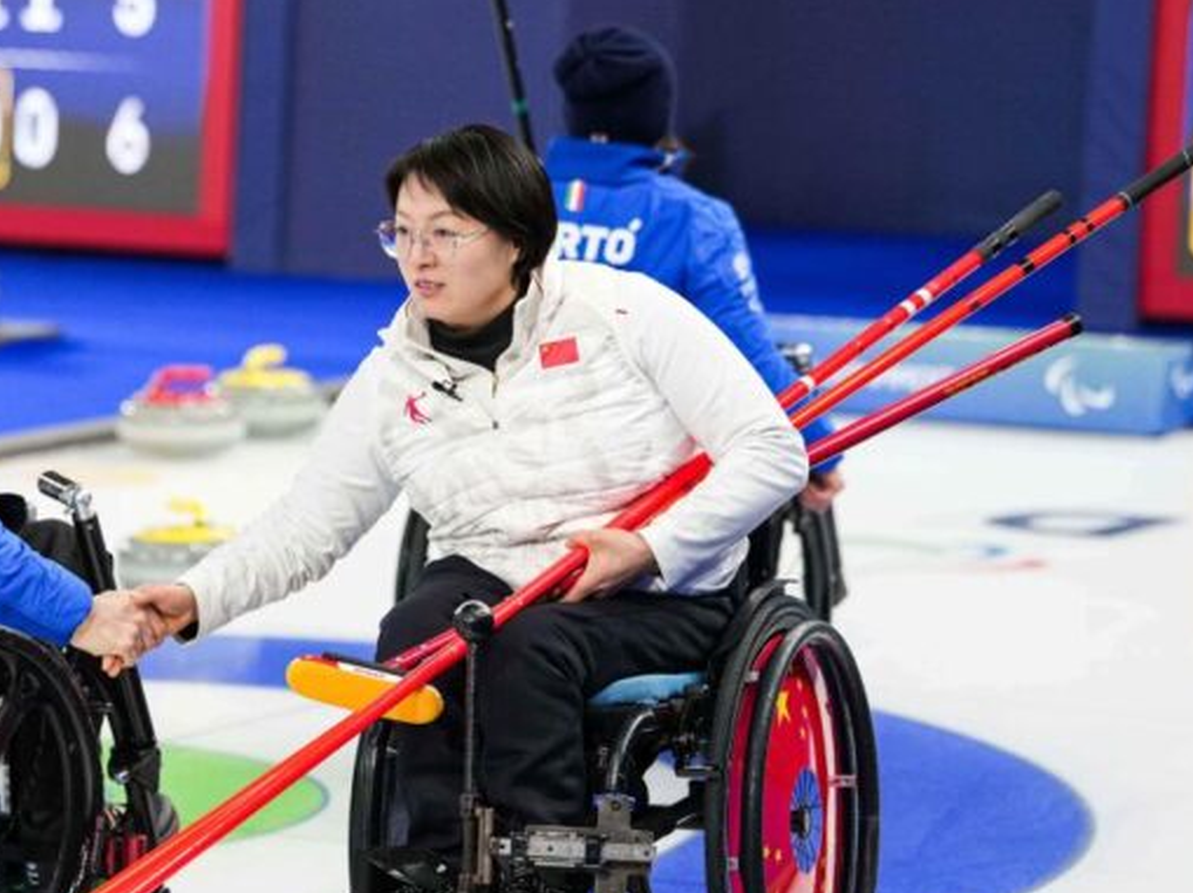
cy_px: 391
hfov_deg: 10.5
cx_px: 405
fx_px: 6509
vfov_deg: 7.8
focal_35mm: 189
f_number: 2.2
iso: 1250
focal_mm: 100
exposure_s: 1/2500
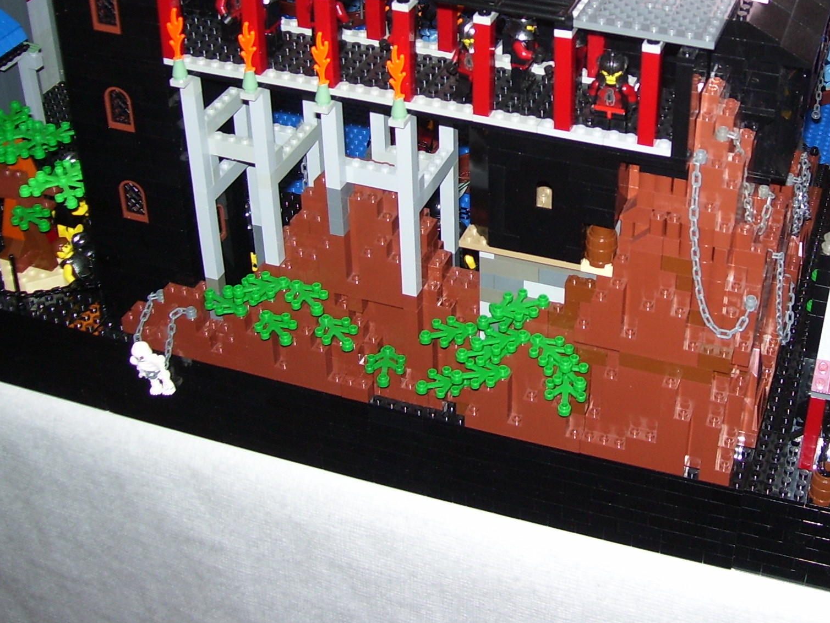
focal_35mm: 55
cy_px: 153
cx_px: 572
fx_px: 1319
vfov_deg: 26.2
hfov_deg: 34.5
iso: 80
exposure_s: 1/60
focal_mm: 6
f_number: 2.7
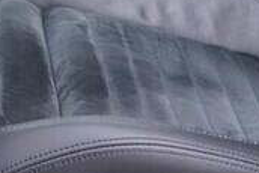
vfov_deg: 6.1
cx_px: 158
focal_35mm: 214
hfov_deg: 9.6
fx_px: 1541
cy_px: -253
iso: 160
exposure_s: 1/40
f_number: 2.8
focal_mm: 24
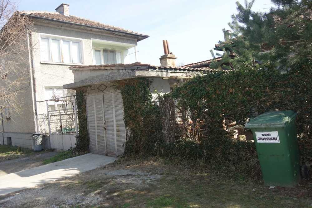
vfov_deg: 46.4
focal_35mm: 28
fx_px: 243
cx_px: 156
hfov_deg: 65.5
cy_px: 104
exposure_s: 1/1600
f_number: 1.8
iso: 125
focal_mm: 10.4
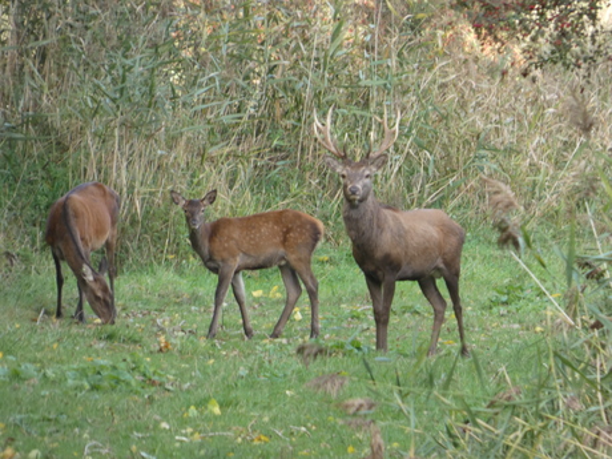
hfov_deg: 2.1
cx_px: 306
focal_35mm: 947
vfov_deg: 1.6
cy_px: 230
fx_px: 16743
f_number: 5.6
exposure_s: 1/25
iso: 80
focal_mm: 169.6
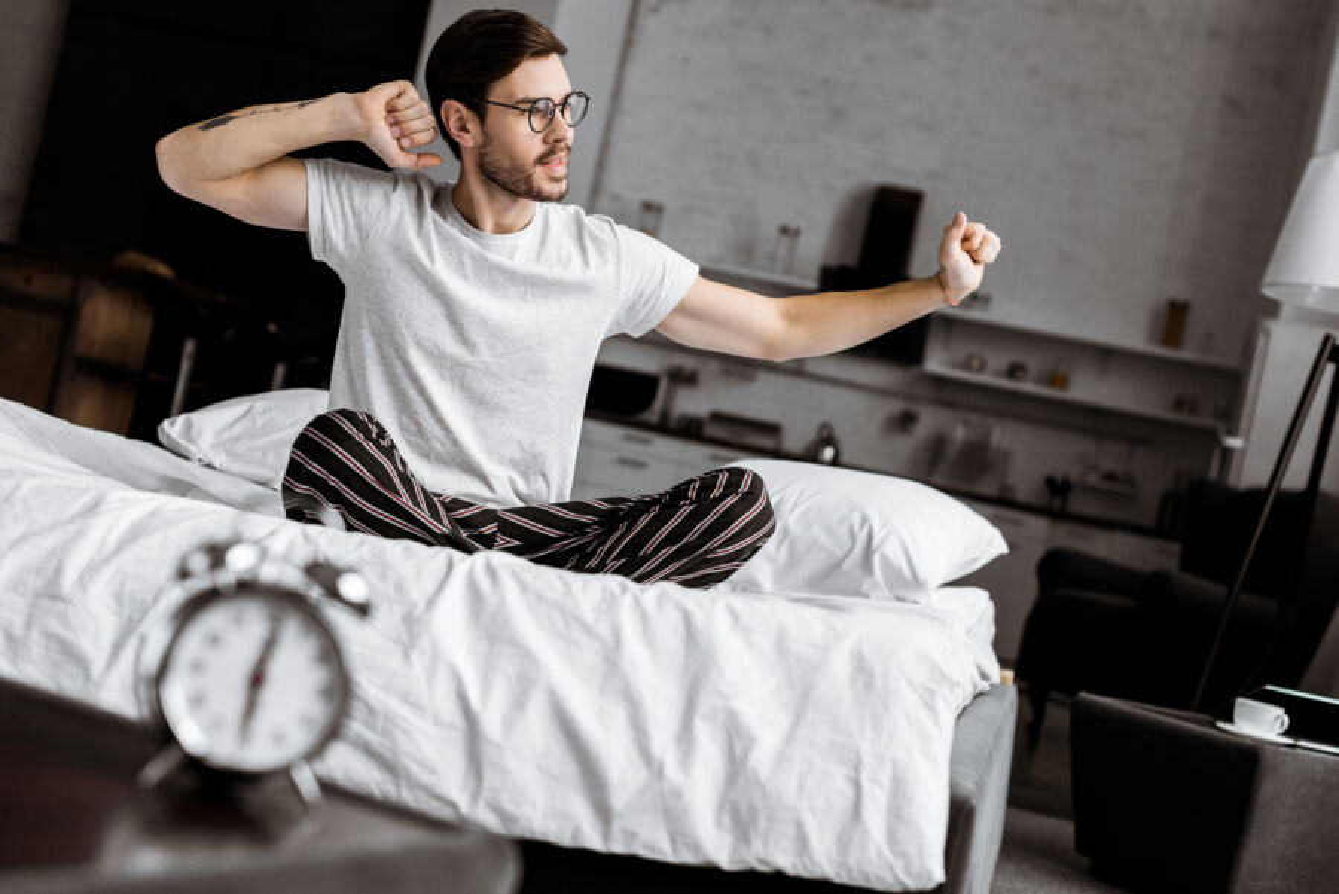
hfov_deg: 39.6
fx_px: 1861
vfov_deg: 27.0
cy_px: 447
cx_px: 670
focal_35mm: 50
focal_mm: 50
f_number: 3.2
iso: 400
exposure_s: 1/200
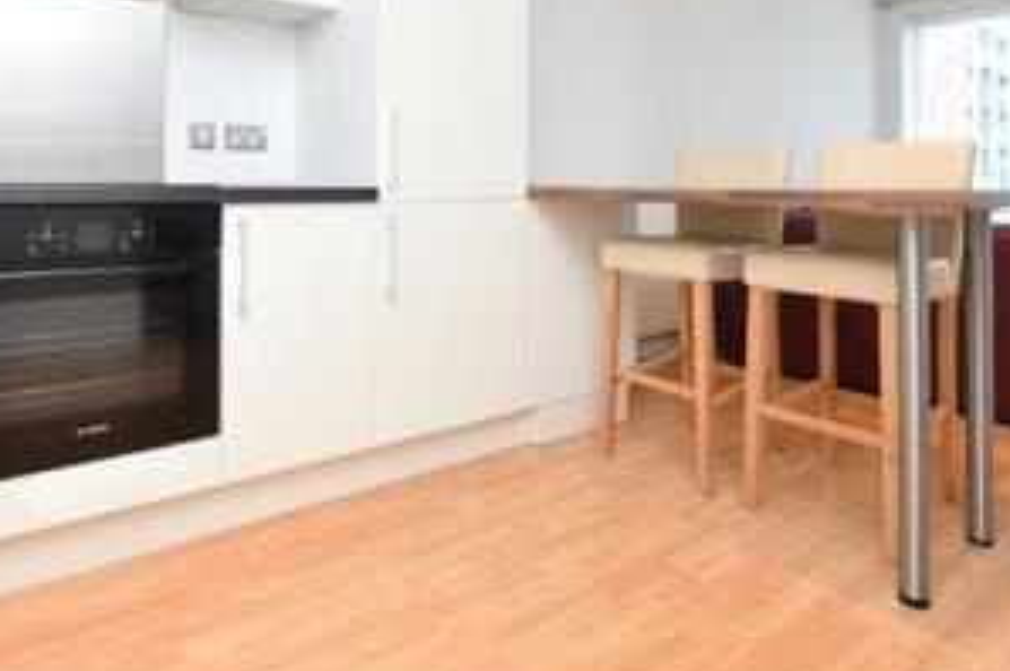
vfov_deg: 50.9
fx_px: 673
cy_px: 171
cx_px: 451
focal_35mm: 24
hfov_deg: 73.6
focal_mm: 10
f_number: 5
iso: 800
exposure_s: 1/100
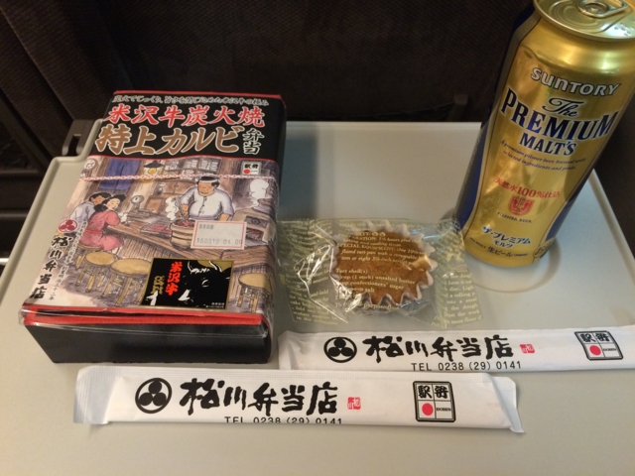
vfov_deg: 48.2
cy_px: 238
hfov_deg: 61.7
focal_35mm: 29
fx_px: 532
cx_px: 318
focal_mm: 4.15
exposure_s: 1/30
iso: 160
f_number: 2.2
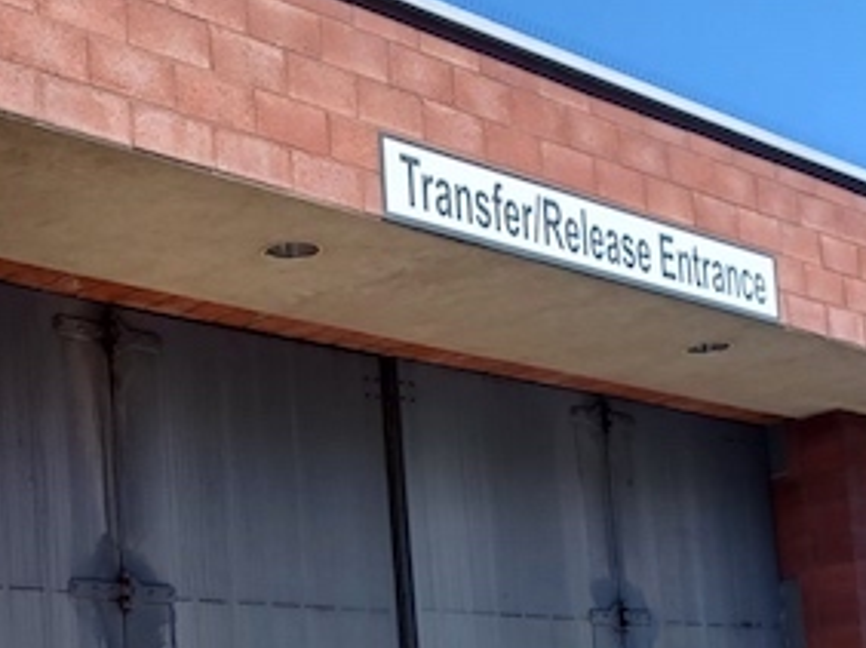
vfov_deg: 20.1
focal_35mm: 71
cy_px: 639
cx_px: 316
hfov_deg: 27.3
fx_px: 1775
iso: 32
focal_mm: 4.6
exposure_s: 1/383
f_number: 1.8
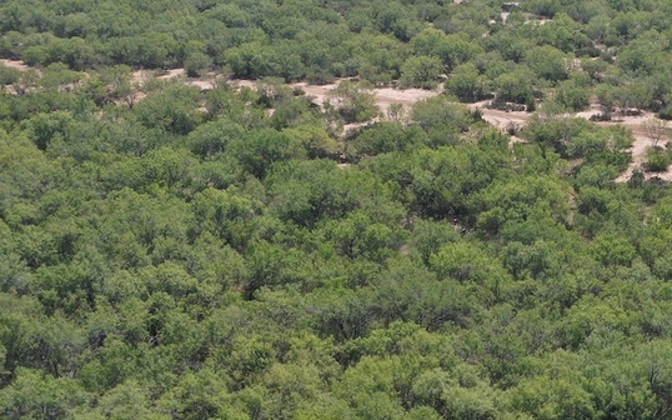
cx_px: 807
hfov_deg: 22.2
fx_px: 1575
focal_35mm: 86
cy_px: 301
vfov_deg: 15.1
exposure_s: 1/400
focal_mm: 10.26
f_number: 5.6
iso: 100
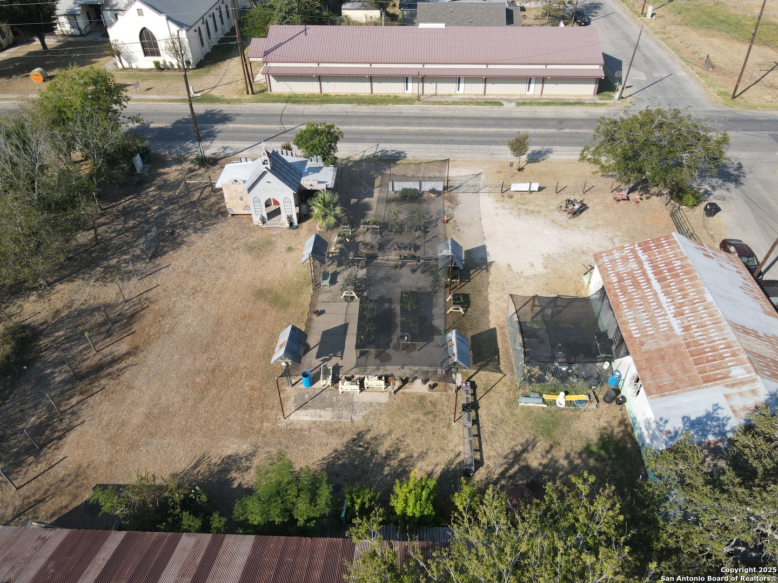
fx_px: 539
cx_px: 389
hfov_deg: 71.6
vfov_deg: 56.8
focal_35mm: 24
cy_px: 292
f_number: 2.8
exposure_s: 1/500
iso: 100
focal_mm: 4.5
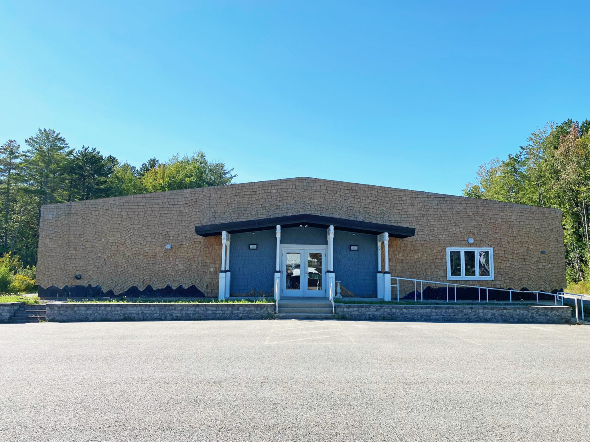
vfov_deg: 51.3
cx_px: 299
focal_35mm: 27
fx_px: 460
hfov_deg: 65.3
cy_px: 218
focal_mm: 4.25
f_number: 1.8
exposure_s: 1/2410
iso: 32
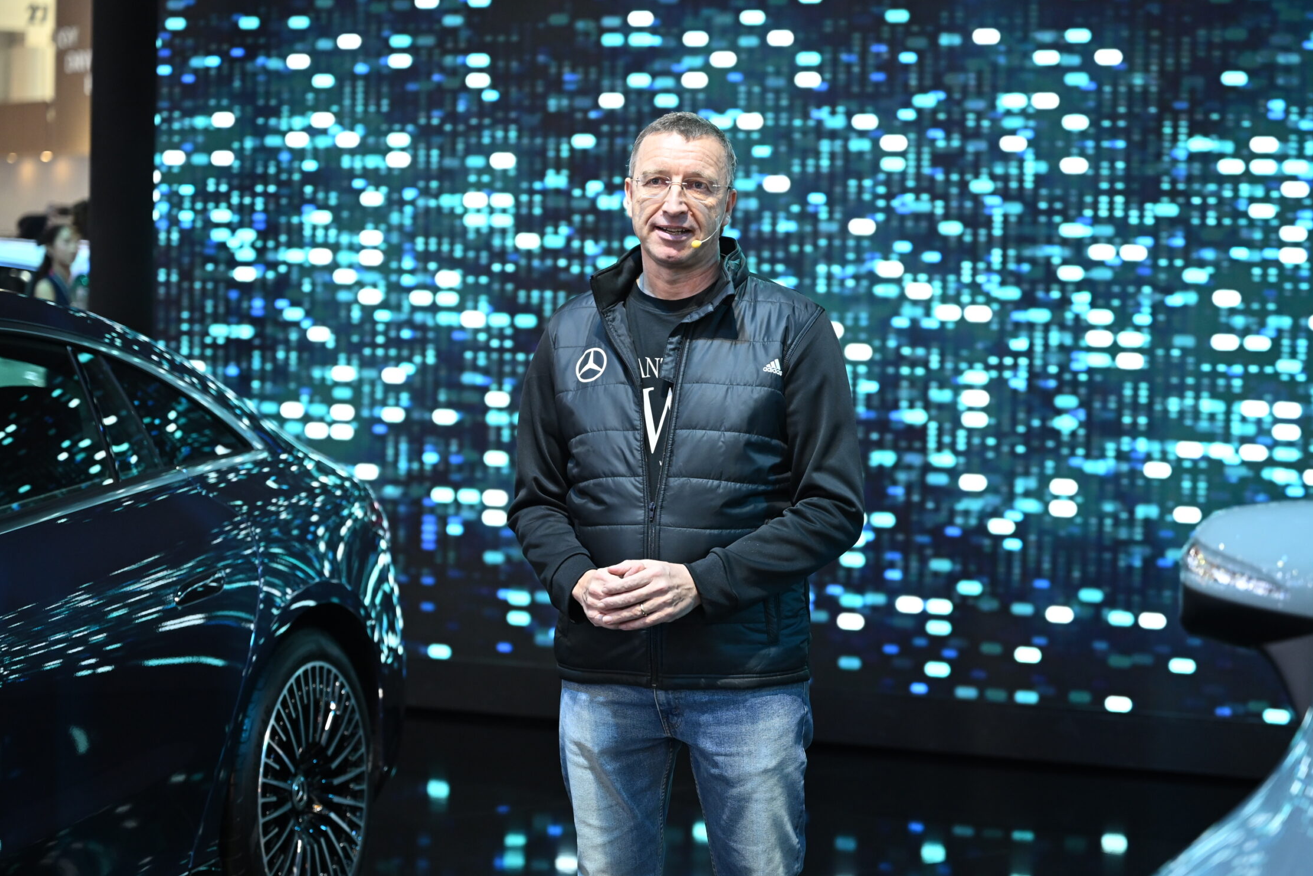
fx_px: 2954
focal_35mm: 81
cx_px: 673
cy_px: 461
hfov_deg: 25.1
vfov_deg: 16.9
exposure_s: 1/160
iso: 1600
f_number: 2.8
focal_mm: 70
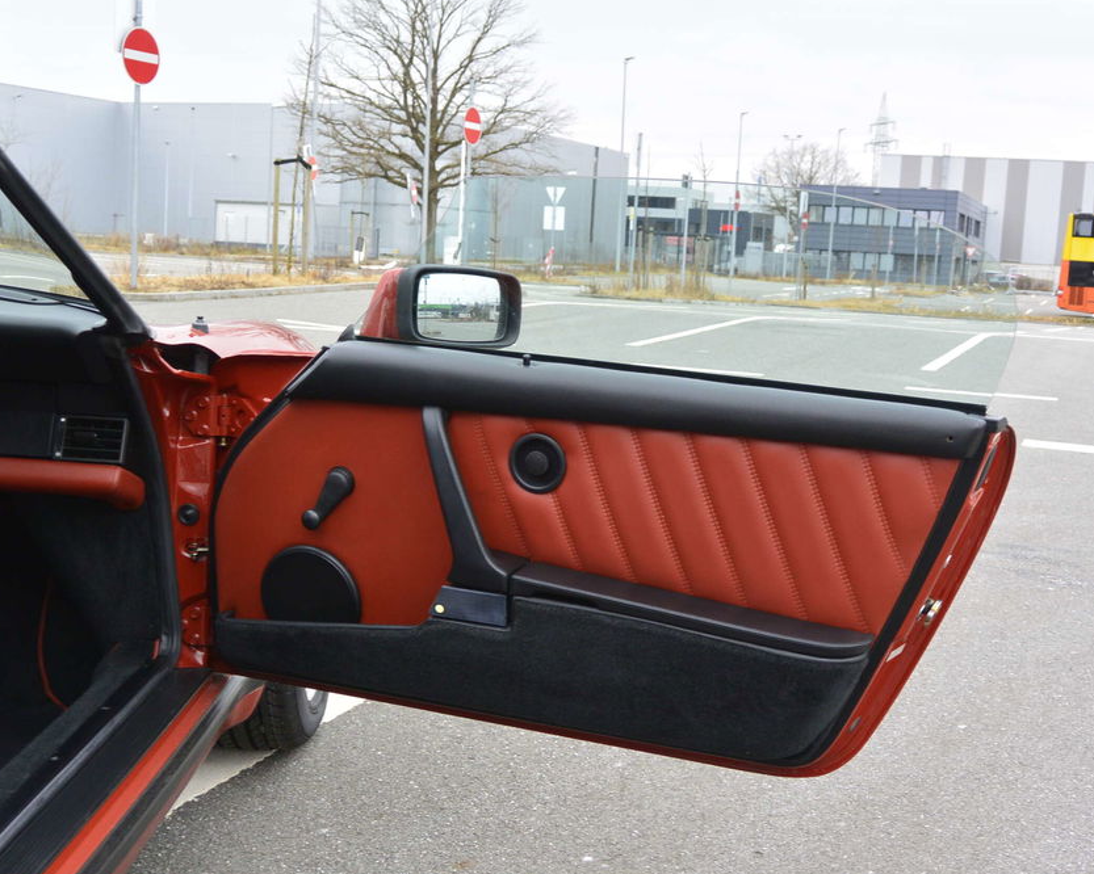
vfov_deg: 33.4
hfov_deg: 41.2
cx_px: 567
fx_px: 1457
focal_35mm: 45
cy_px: 438
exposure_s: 1/60
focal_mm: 14.5
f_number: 4
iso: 180
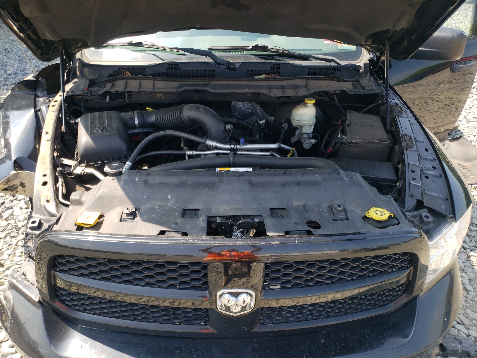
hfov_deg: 67.3
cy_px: 179
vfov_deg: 53.1
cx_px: 238
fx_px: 358
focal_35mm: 26
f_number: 1.5
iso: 50
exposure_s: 1/588
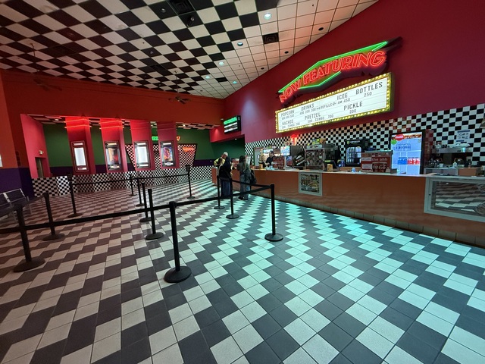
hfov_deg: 102.1
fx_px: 196
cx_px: 242
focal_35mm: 14
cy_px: 182
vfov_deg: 85.7
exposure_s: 1/60
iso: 500
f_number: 2.2
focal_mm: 2.22
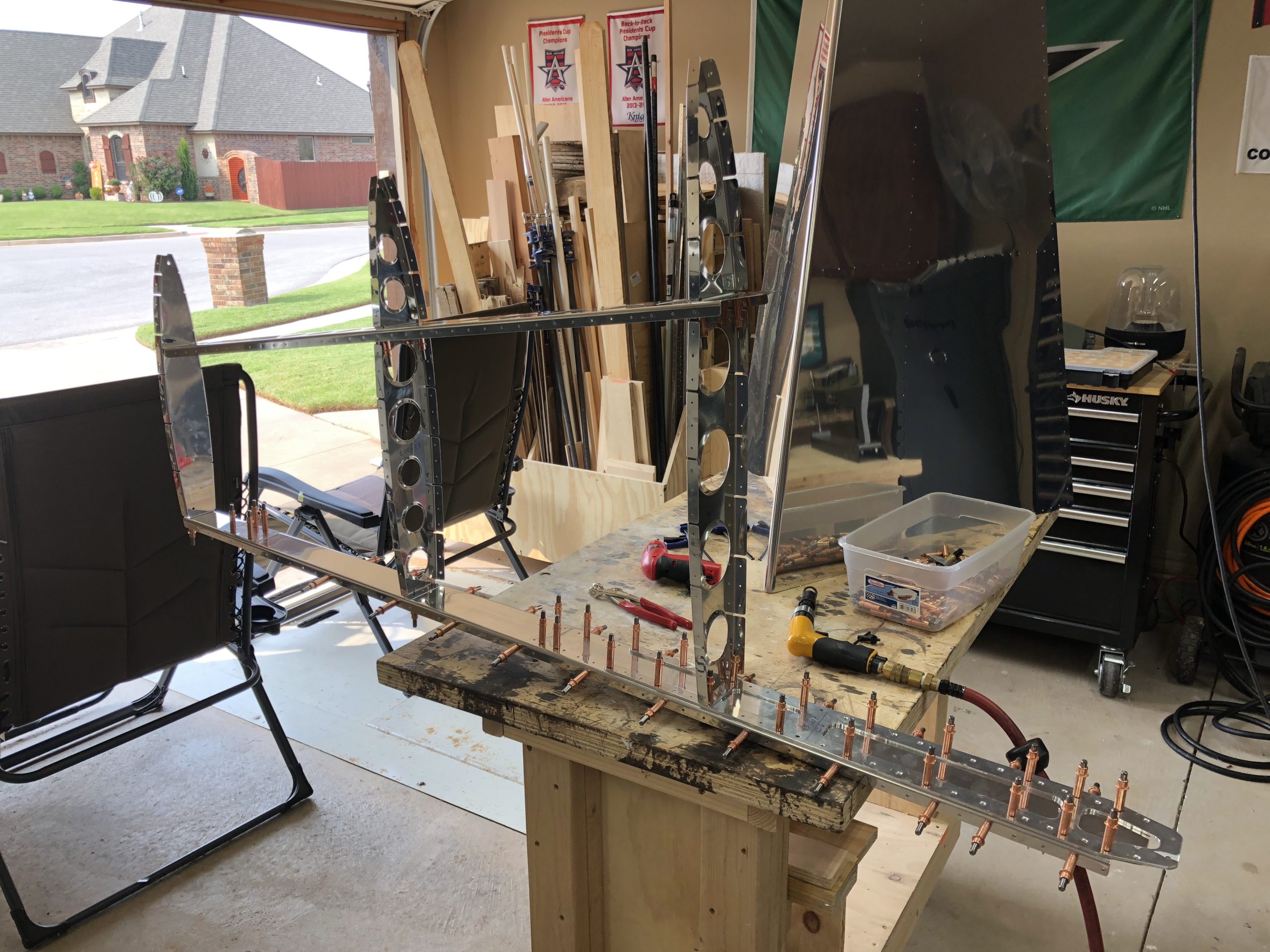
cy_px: 476
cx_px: 635
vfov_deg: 49.7
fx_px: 1027
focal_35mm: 28
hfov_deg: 63.4
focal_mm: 3.99
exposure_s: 1/120
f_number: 1.8
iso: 20
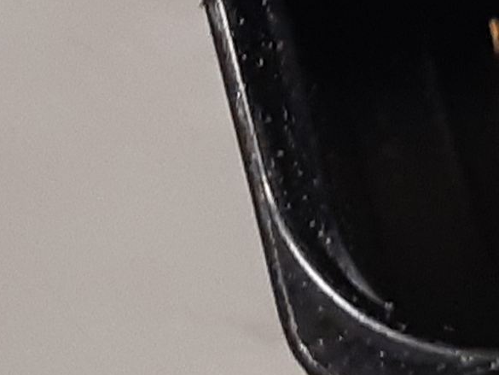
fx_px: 1312
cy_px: 38
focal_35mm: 91
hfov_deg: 21.5
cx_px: 240
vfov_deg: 16.0
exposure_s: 1/33
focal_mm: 3.93
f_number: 1.7
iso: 200
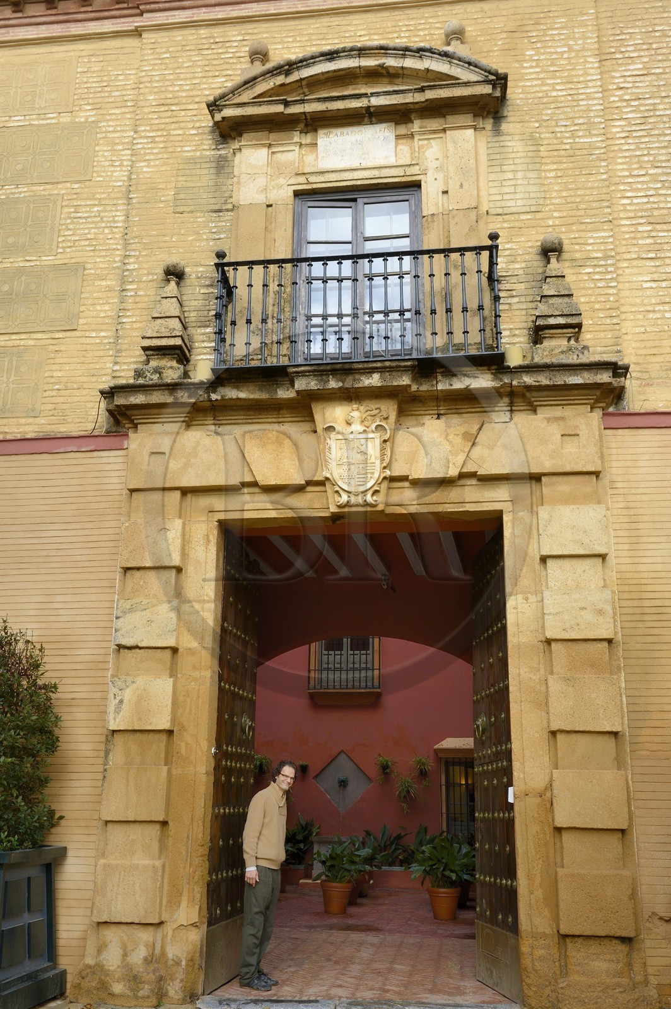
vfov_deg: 55.8
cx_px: 336
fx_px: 952
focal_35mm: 34
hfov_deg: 38.8
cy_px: 504
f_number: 11
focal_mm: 34
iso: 400
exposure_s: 1/160
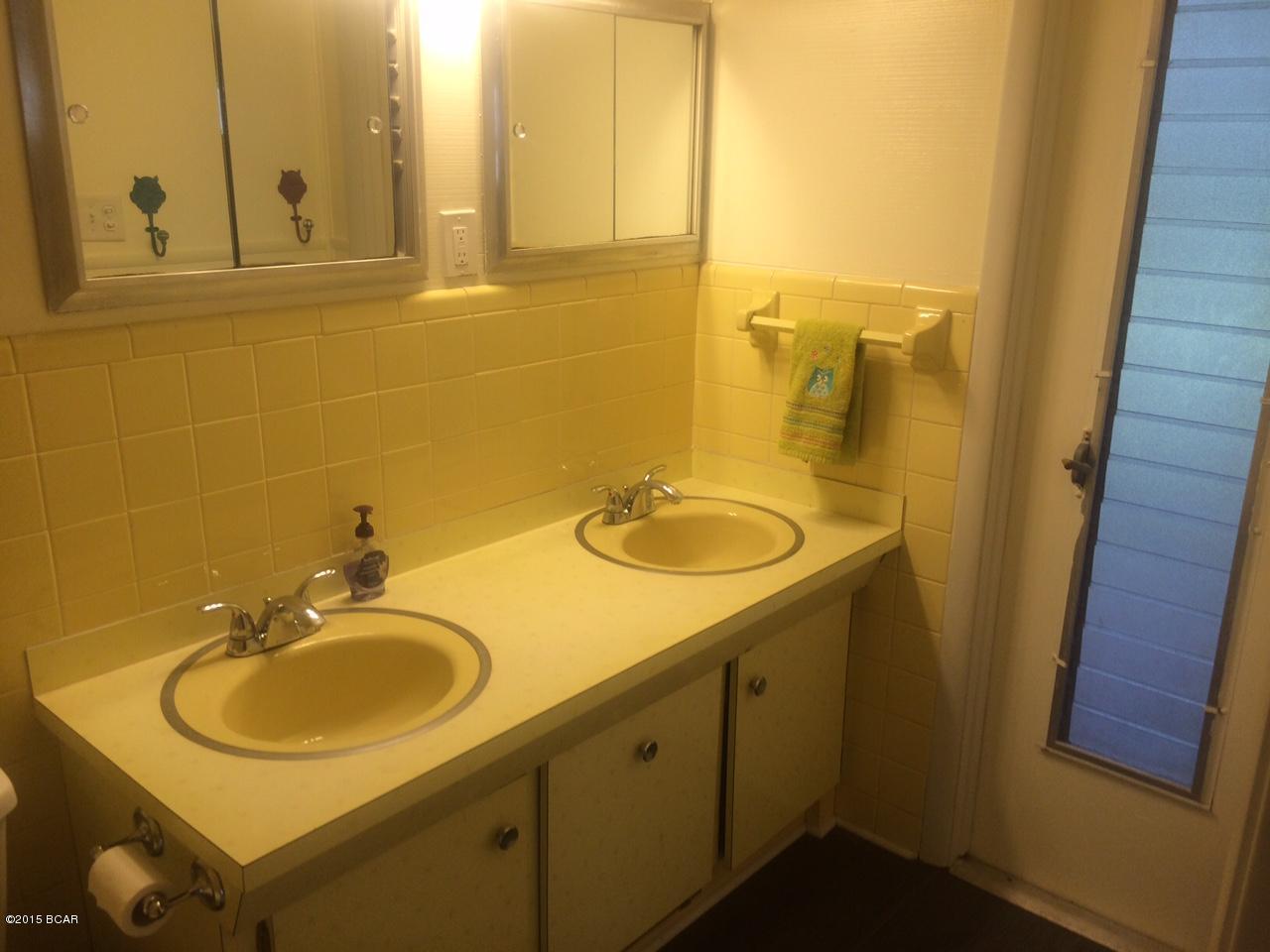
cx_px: 635
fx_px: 1064
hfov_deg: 61.7
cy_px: 476
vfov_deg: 48.2
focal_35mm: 29
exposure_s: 1/60
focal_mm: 4.15
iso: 40
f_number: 2.2
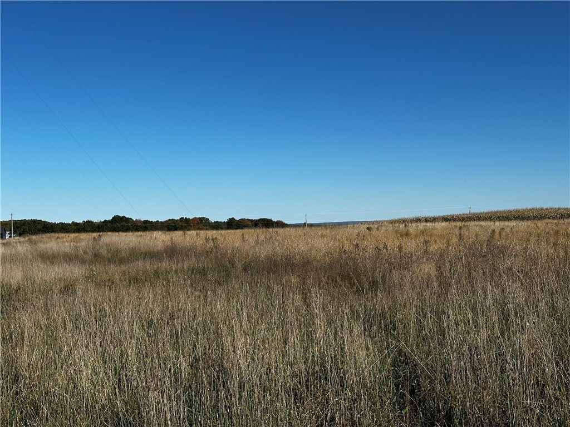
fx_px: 790
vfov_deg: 30.3
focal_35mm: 48
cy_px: 214
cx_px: 285
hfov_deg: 39.7
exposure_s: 1/7634
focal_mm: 6.86
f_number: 1.78
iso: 64
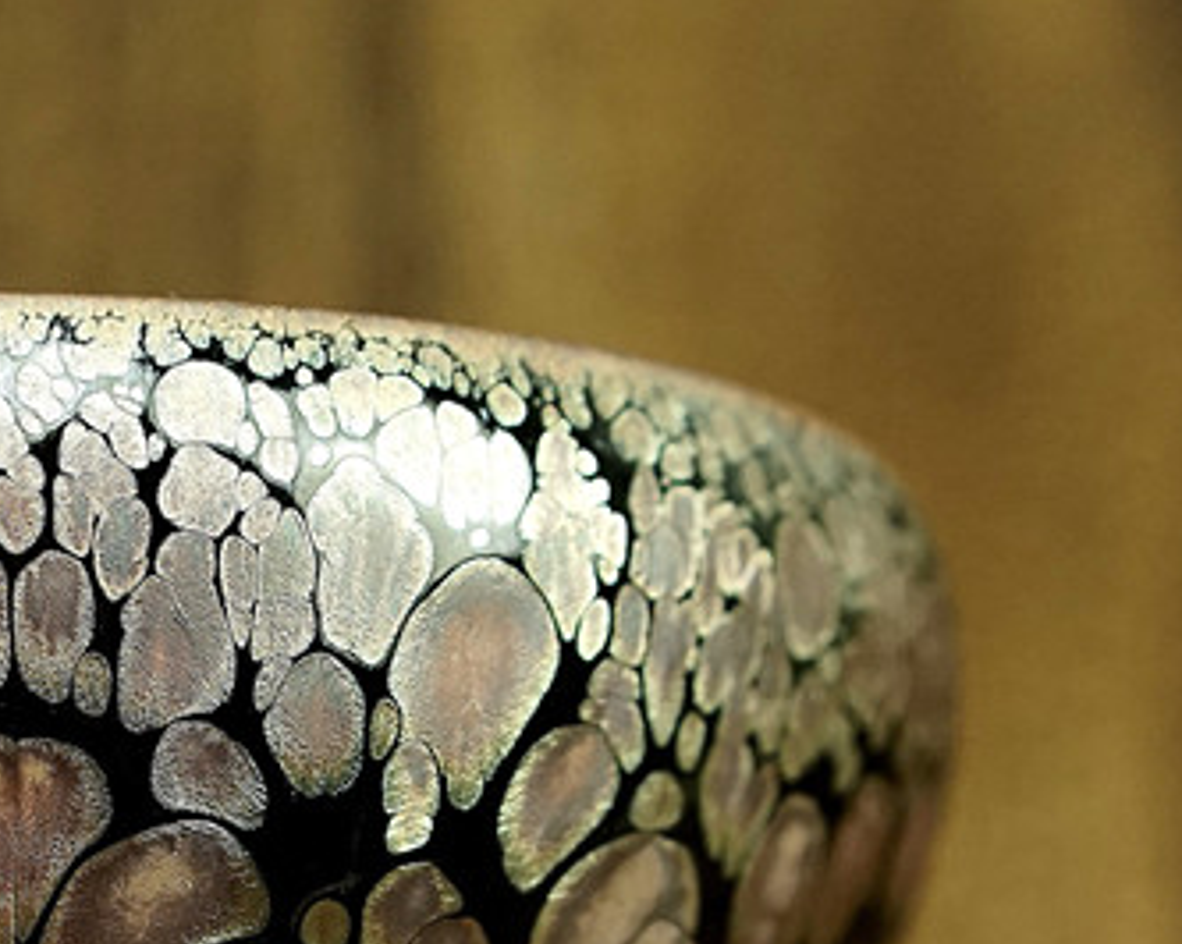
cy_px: 887
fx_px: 6503
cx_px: 57
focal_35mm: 186
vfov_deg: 8.3
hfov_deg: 10.3
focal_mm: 50
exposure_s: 1/80
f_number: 4
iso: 800
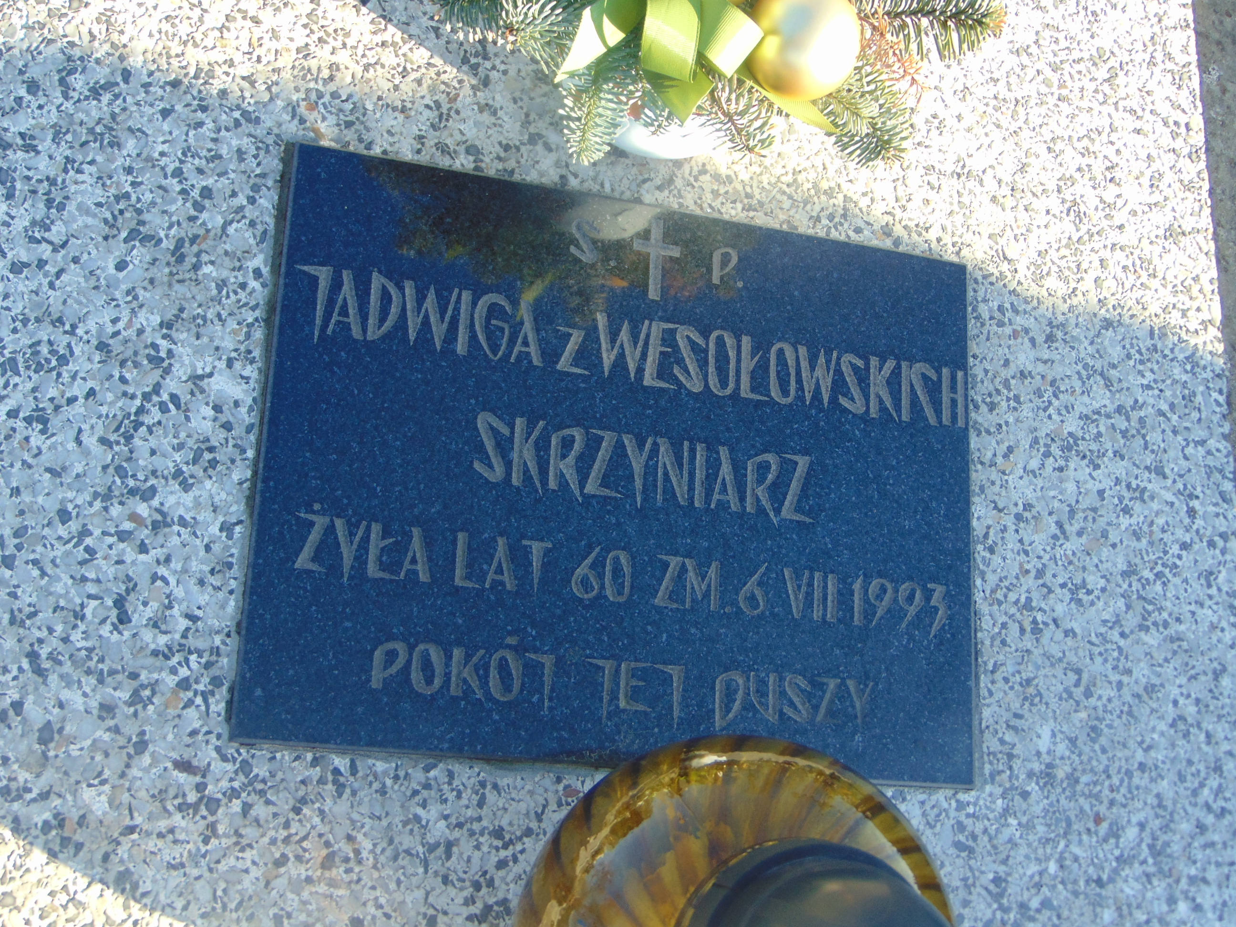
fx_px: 1500
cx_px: 618
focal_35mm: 42
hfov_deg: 44.8
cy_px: 464
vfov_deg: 34.3
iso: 80
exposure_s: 1/160
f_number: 3.3
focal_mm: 7.6
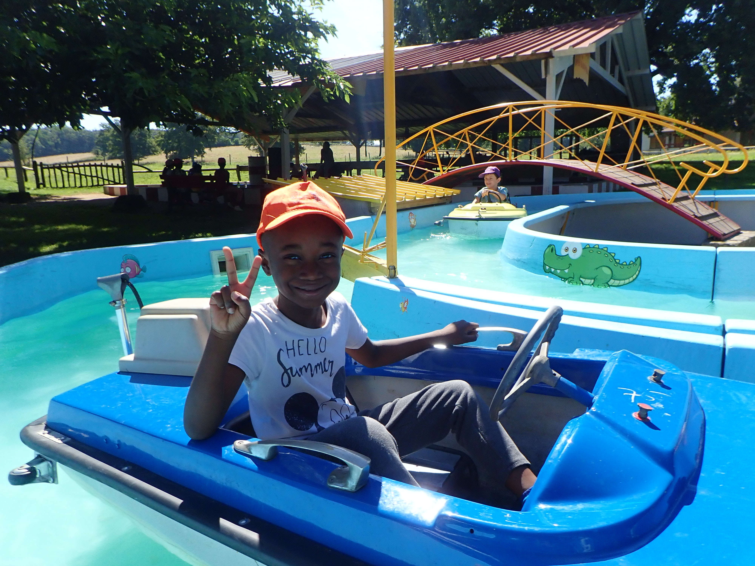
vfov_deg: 54.9
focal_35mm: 25
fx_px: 545
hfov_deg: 69.4
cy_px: 283
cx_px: 378
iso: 200
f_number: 2.8
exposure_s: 1/1600
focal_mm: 4.5
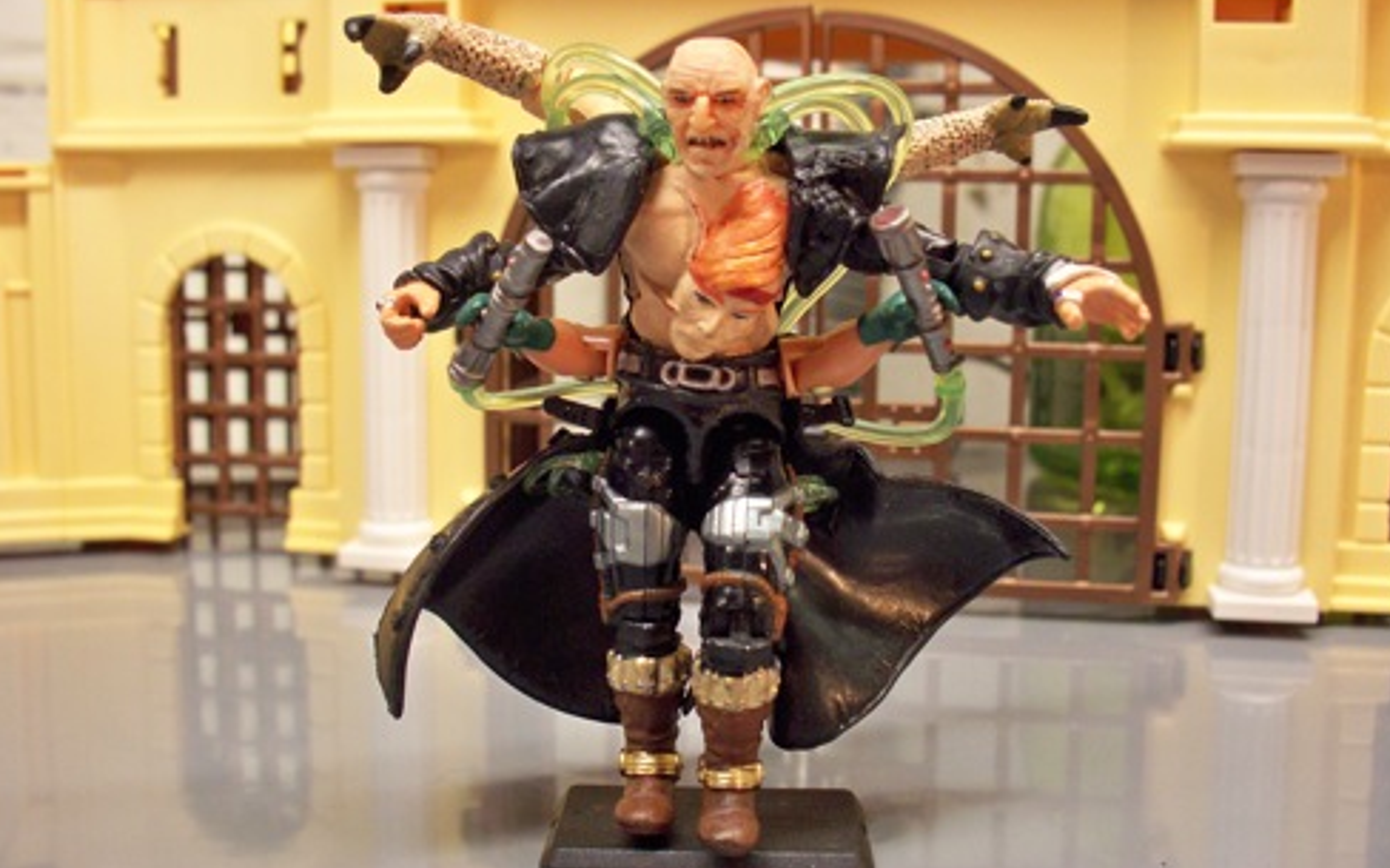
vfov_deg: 33.5
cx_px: 706
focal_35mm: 38
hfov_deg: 51.5
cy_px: 363
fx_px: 1440
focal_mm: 7.54
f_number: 2.8
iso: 250
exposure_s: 1/30
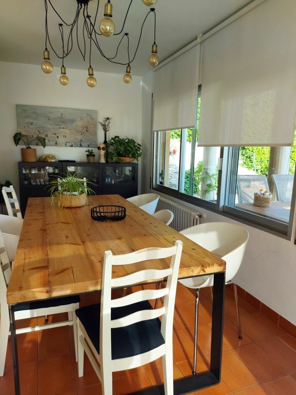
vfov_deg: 71.6
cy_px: 198
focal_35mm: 24
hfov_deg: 56.8
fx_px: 274
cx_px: 148
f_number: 1.8
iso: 50
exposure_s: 1/100
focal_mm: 5.23
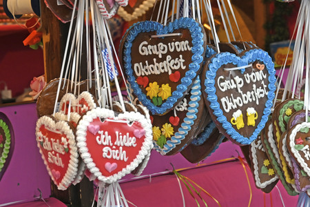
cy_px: 104
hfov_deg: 13.1
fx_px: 1352
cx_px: 155
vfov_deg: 8.7
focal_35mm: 157
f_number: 8
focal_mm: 105
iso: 1600
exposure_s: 1/1000
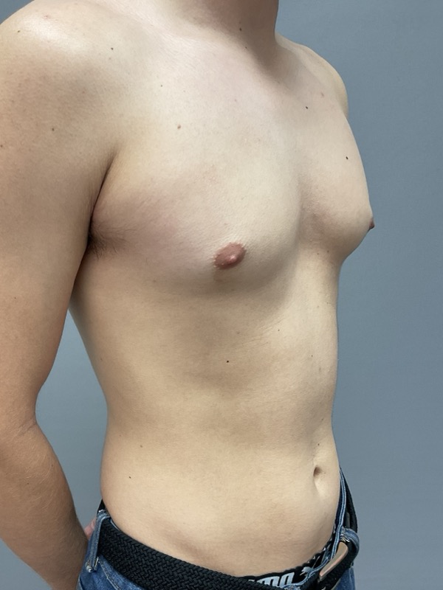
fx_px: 495
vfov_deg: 61.7
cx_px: 222
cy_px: 295
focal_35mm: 29
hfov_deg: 48.2
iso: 40
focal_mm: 3
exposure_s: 1/60
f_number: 1.8
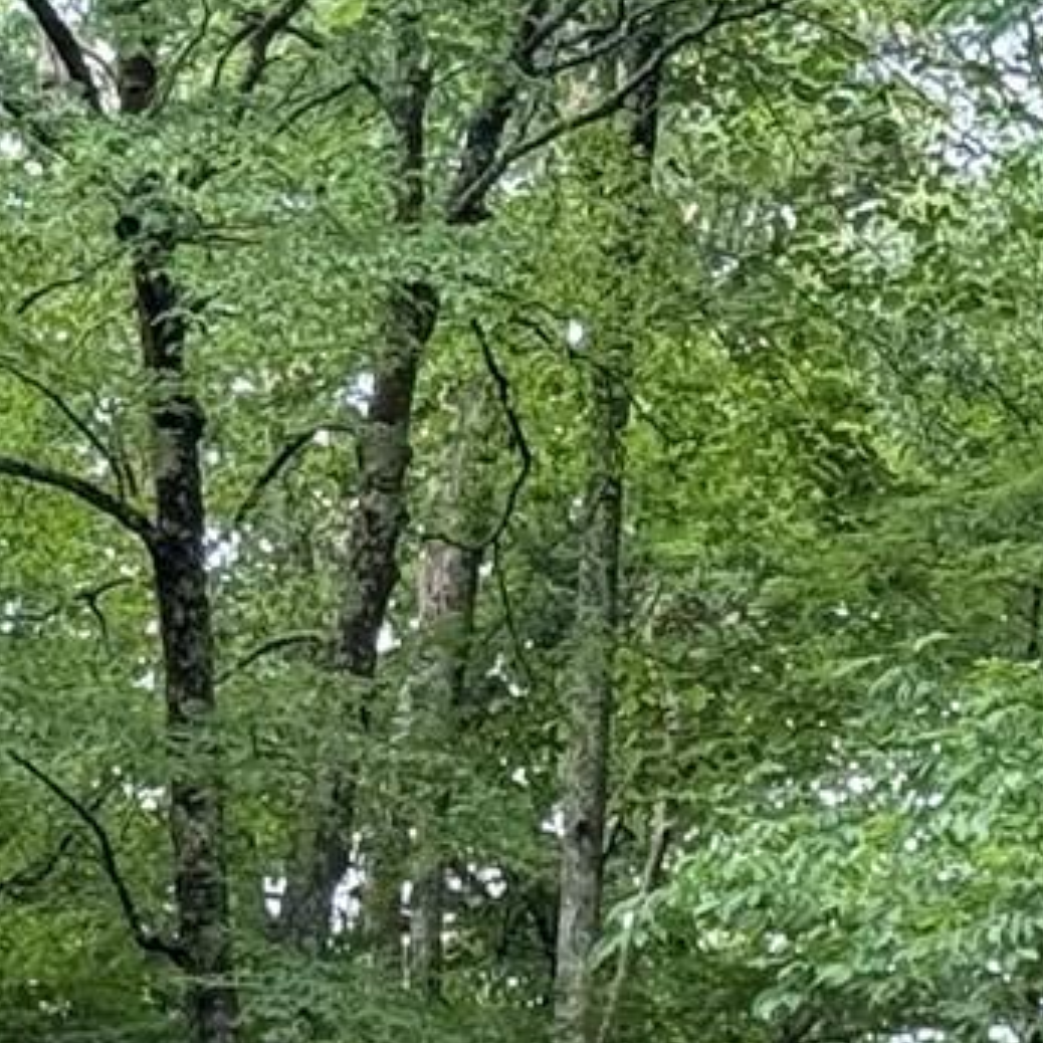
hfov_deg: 7.0
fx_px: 8556
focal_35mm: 251
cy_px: 1941
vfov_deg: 6.8
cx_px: 603
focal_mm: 6.76
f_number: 1.78
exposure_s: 1/294
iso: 100
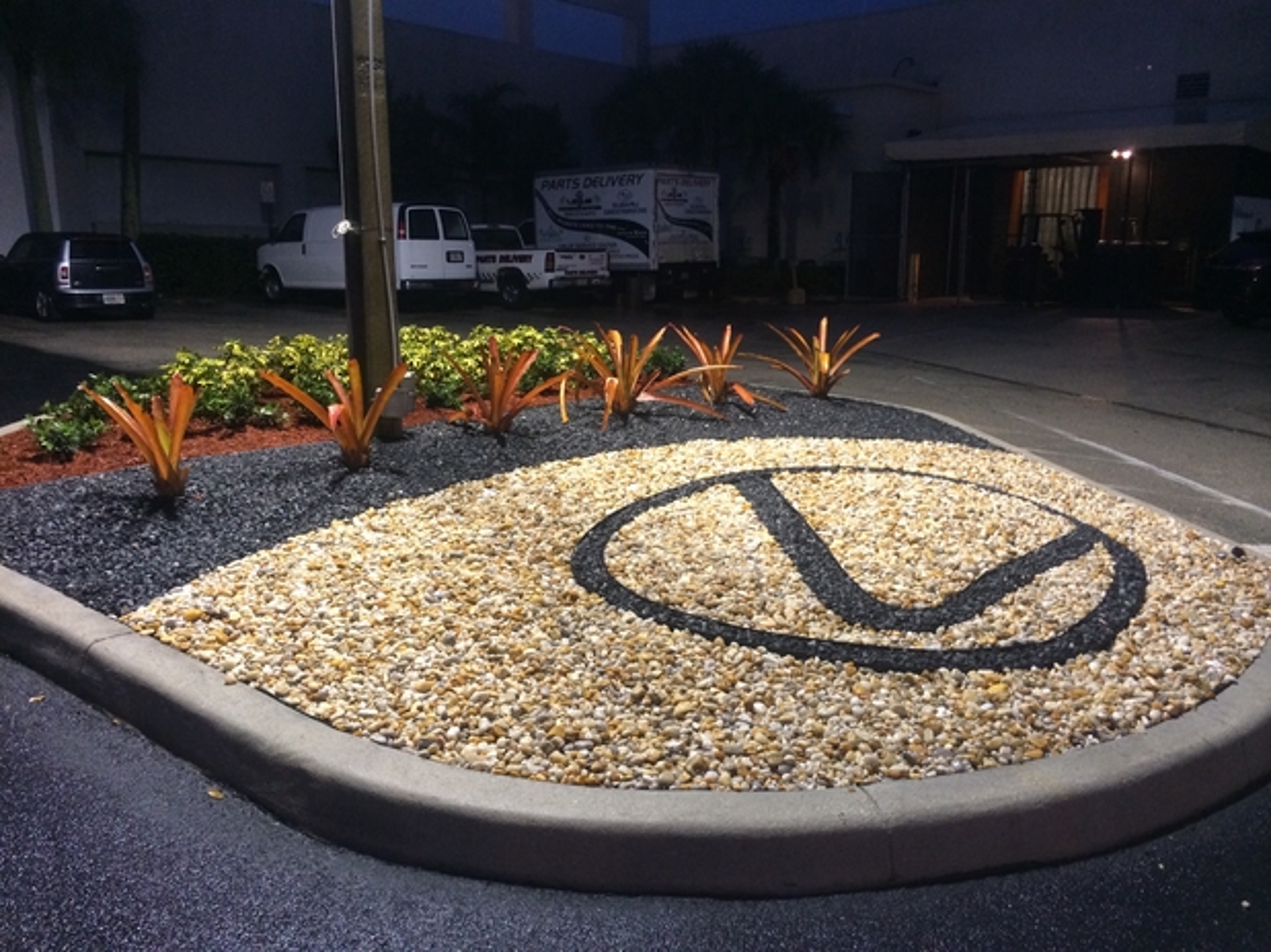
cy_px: 476
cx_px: 636
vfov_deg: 46.8
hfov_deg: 60.0
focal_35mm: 30
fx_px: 1101
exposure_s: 1/30
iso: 200
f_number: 2.2
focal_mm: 4.12
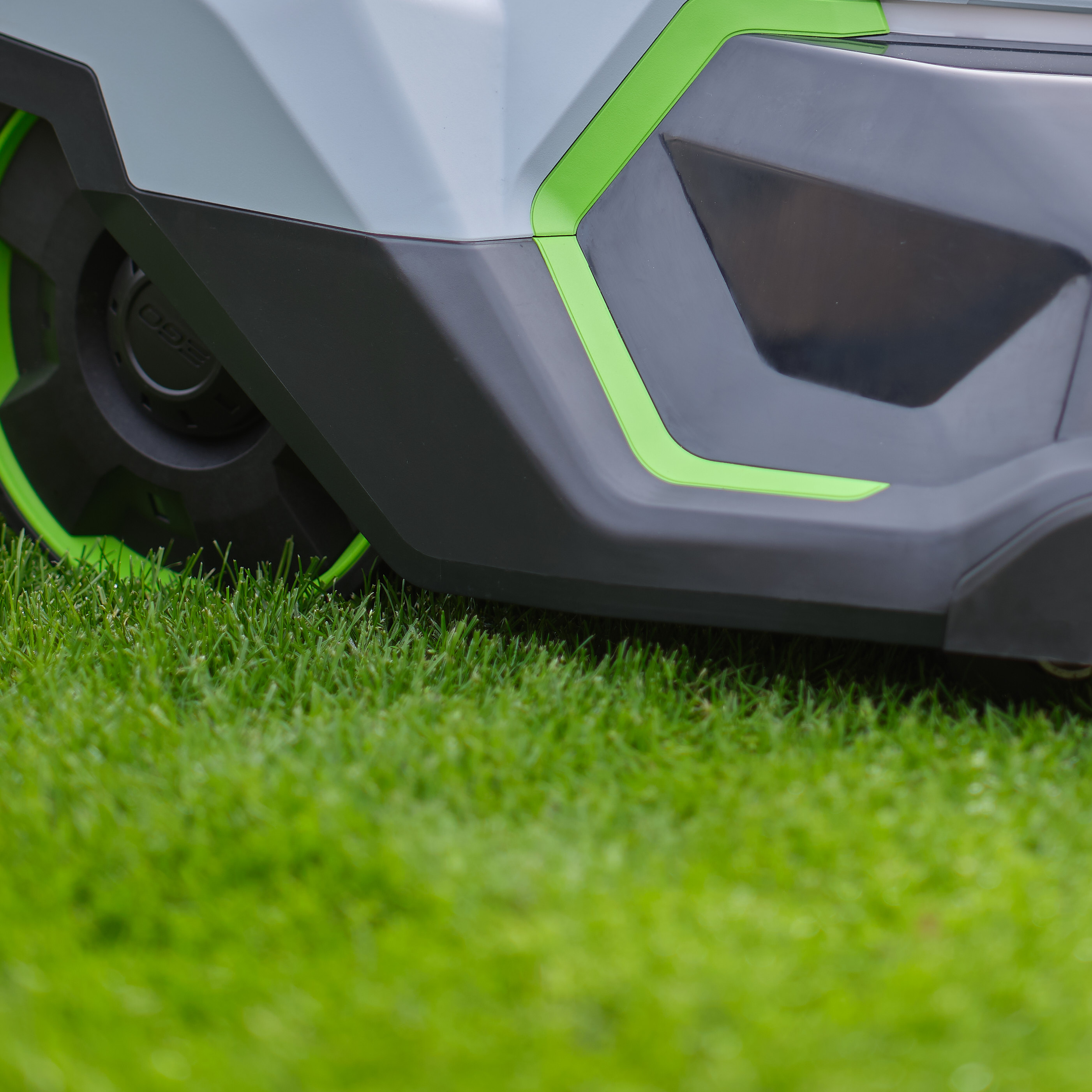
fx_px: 5853
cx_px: 807
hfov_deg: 10.6
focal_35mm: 164
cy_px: -60
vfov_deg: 10.5
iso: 100
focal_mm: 80
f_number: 1.7
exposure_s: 1/500
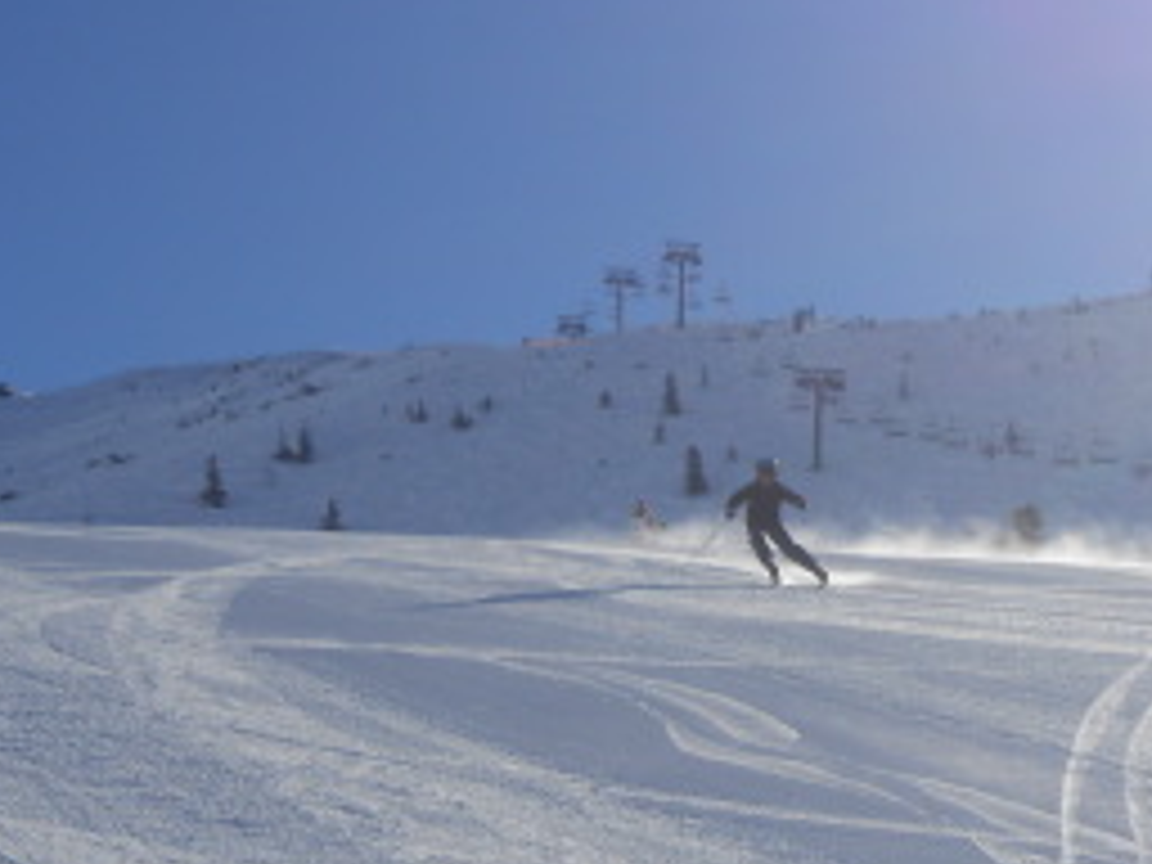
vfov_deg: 14.1
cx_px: 738
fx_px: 3494
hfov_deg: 18.7
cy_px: 621
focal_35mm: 105
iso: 80
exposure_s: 1/1500
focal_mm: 10
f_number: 5.2
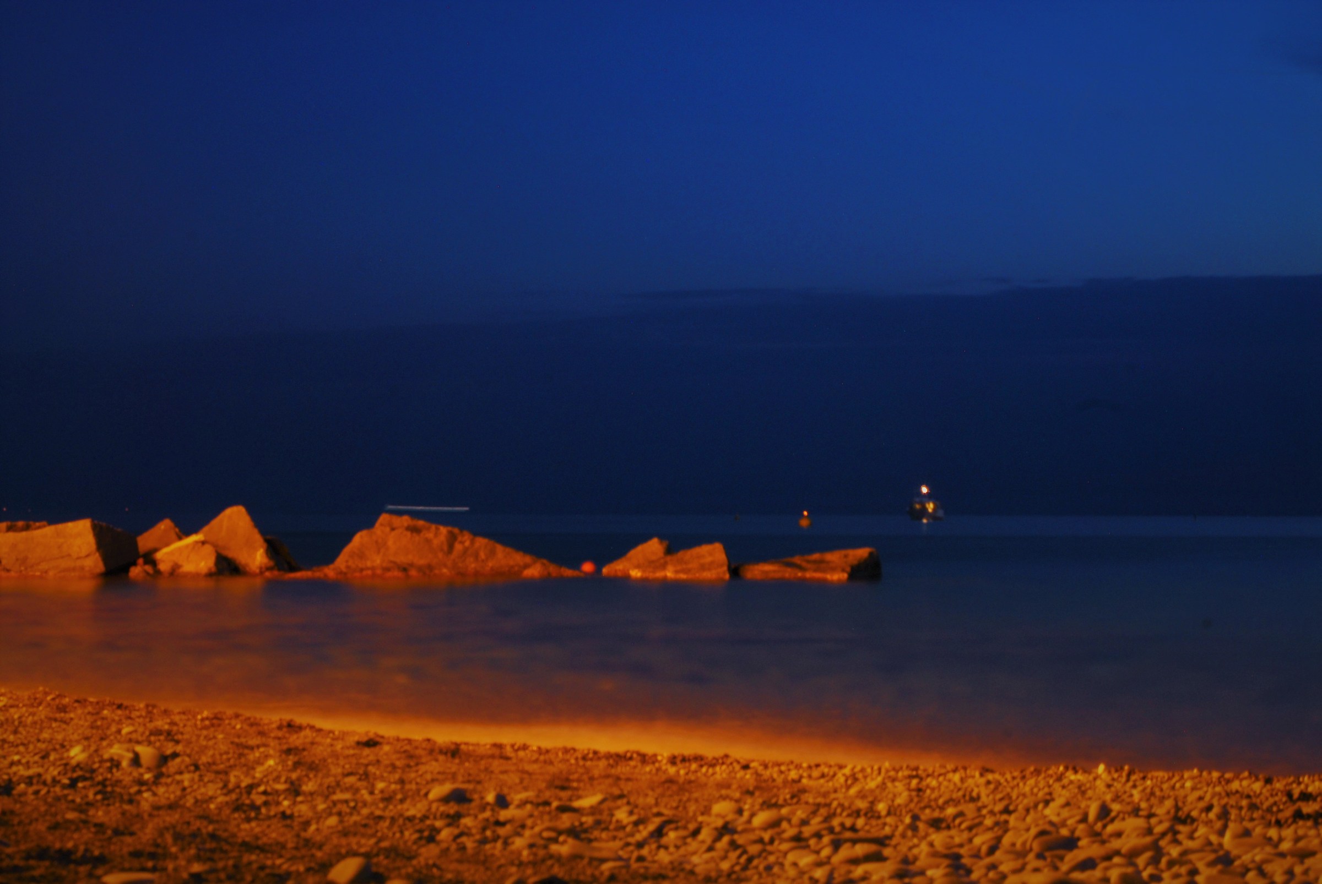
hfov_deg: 19.4
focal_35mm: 105
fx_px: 3860
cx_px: 661
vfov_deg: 13.1
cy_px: 442
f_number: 18
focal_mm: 70
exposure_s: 20
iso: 200
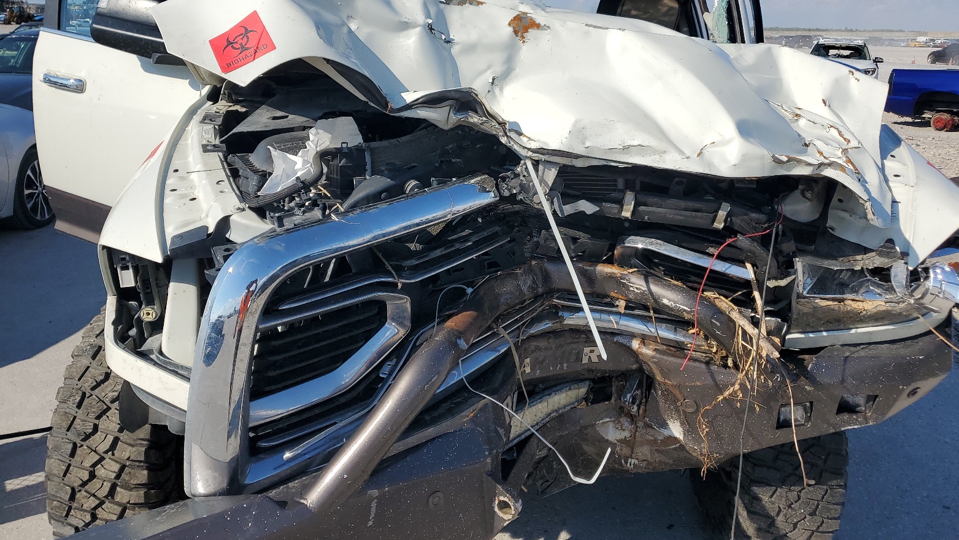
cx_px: 488
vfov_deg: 40.1
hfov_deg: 66.1
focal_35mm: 29
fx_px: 737
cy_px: 245
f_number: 1.5
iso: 50
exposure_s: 1/5000
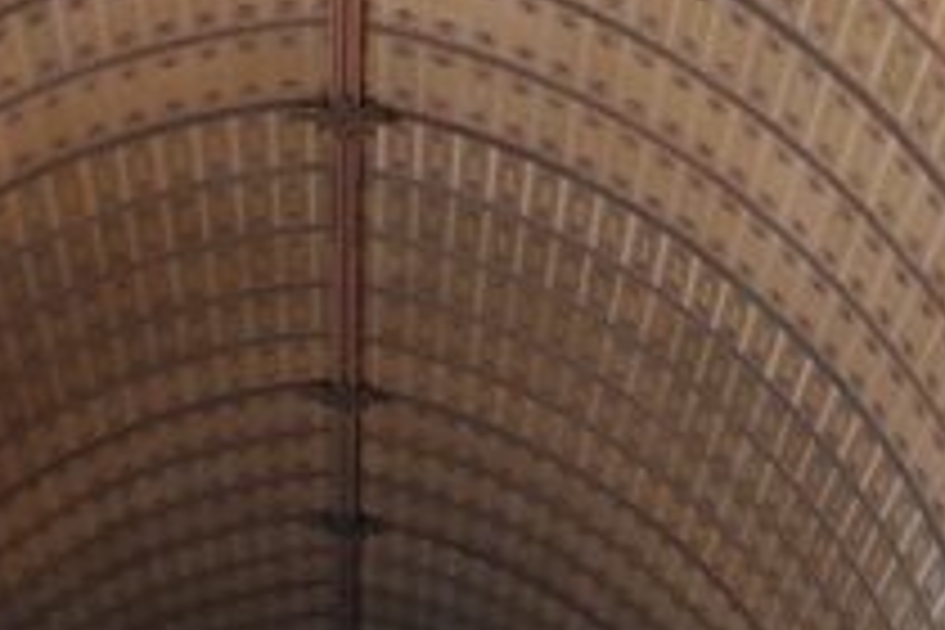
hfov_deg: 16.8
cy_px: 1296
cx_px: 454
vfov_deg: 10.3
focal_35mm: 122
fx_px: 3202
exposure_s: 1/50
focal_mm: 5.23
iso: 100
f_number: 1.8
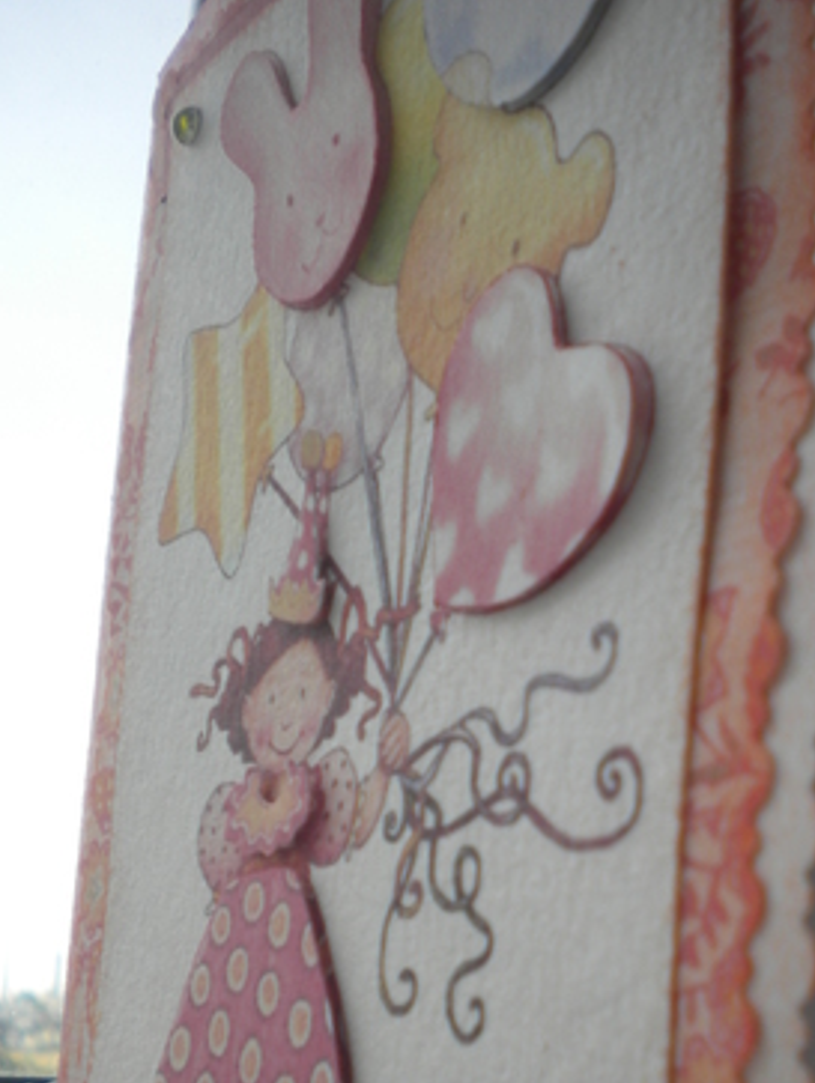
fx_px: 1661
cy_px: 806
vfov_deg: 35.4
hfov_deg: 27.5
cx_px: 506
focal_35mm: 53
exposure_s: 1/117
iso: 80
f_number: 3.1
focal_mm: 6.3
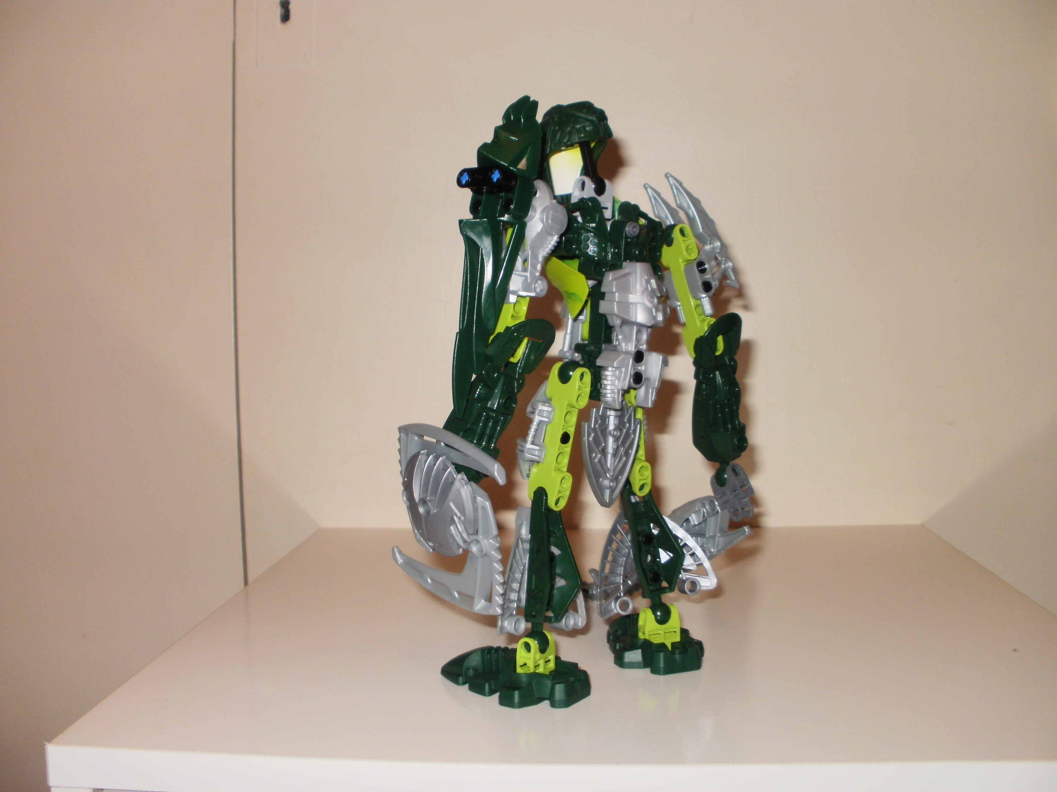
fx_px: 1099
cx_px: 528
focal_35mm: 36
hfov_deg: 51.4
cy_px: 396
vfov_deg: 39.7
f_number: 3.5
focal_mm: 6.3
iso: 125
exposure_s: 1/30
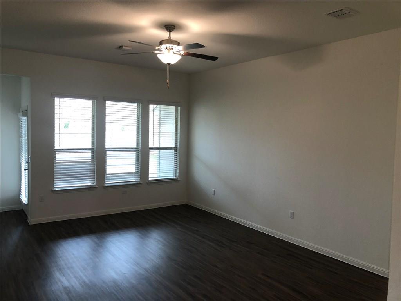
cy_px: 150
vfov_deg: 49.7
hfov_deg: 63.4
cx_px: 200
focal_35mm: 28
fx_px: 324
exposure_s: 1/24
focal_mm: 3.99
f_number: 1.8
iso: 40
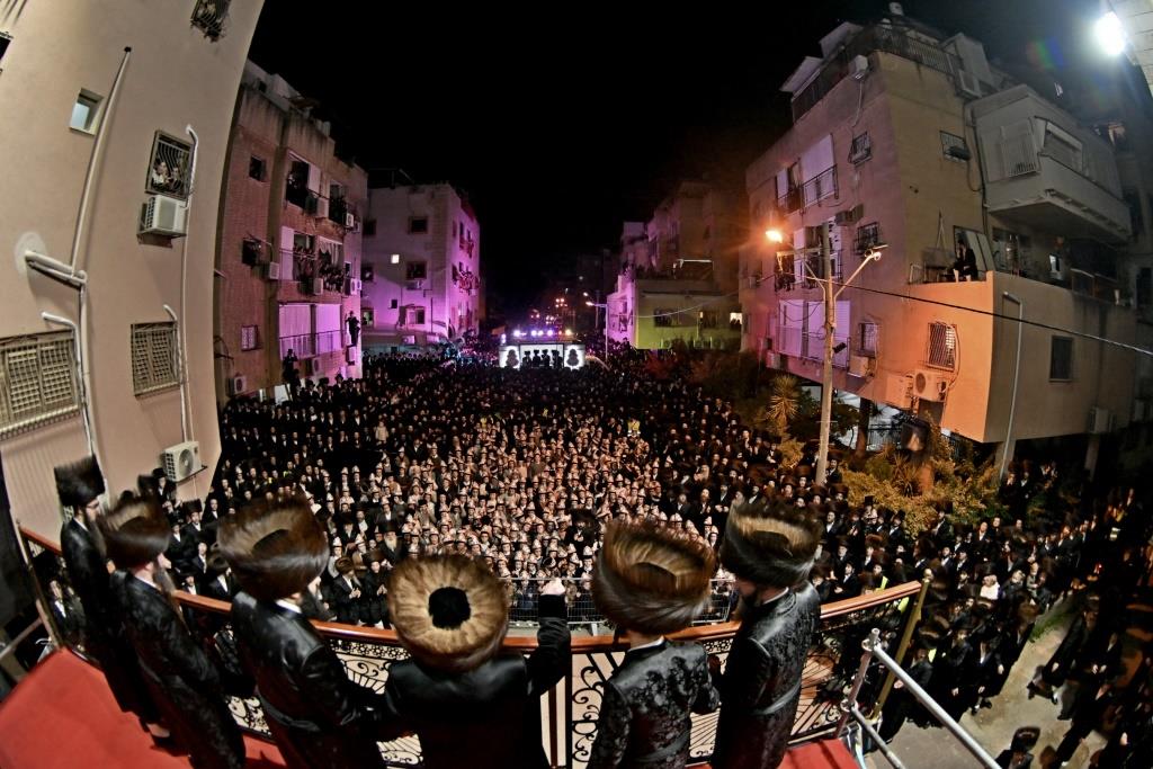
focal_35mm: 15
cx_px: 576
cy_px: 384
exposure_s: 1/160
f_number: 2.8
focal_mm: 10.5
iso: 400
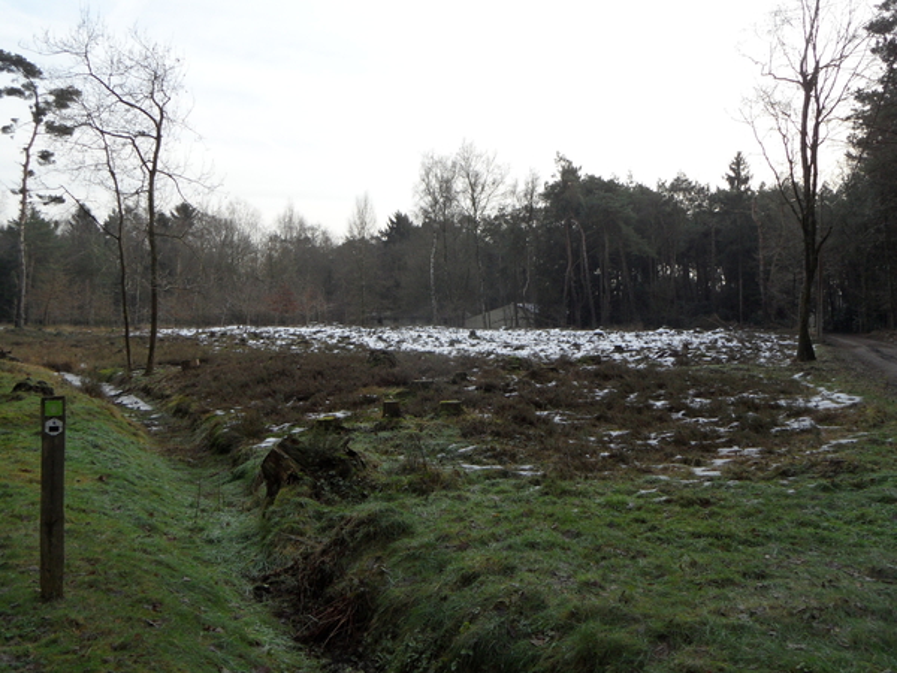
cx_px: 448
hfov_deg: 63.4
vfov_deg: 49.7
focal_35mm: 28
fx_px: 726
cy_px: 336
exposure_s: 1/350
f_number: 3.4
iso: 80
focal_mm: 4.6
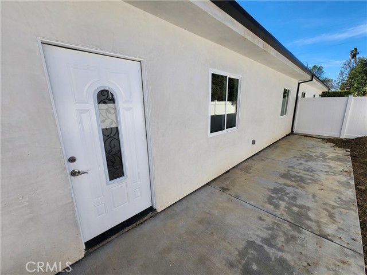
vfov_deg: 89.9
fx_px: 138
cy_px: 138
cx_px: 184
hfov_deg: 106.2
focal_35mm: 13
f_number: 2.2
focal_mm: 2.2
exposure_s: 1/1167
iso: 50
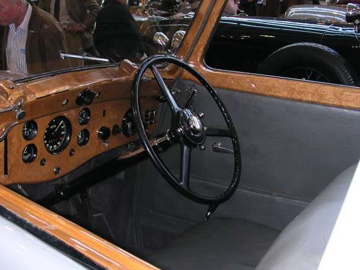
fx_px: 530
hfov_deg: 37.3
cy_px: 132
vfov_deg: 28.6
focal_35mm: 51
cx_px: 133
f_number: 2.7
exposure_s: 1/60
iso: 152
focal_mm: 5.6
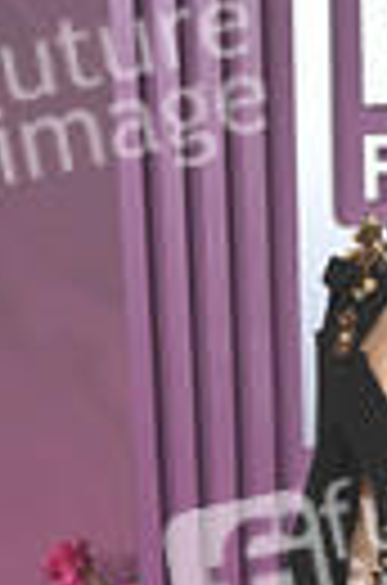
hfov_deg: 12.2
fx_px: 1751
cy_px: 783
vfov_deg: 17.6
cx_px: 526
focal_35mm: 108
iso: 2500
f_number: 5.6
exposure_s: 1/320
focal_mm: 35
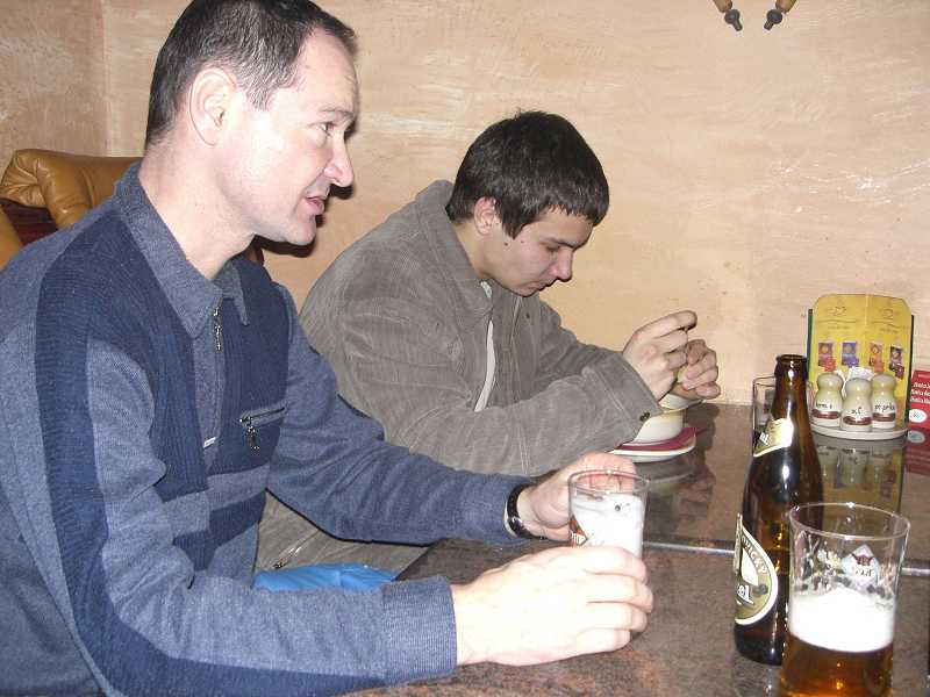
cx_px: 465
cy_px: 348
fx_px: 1021
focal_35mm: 38
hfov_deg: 49.0
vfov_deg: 37.7
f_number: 3.1
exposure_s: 1/60
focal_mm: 6.3
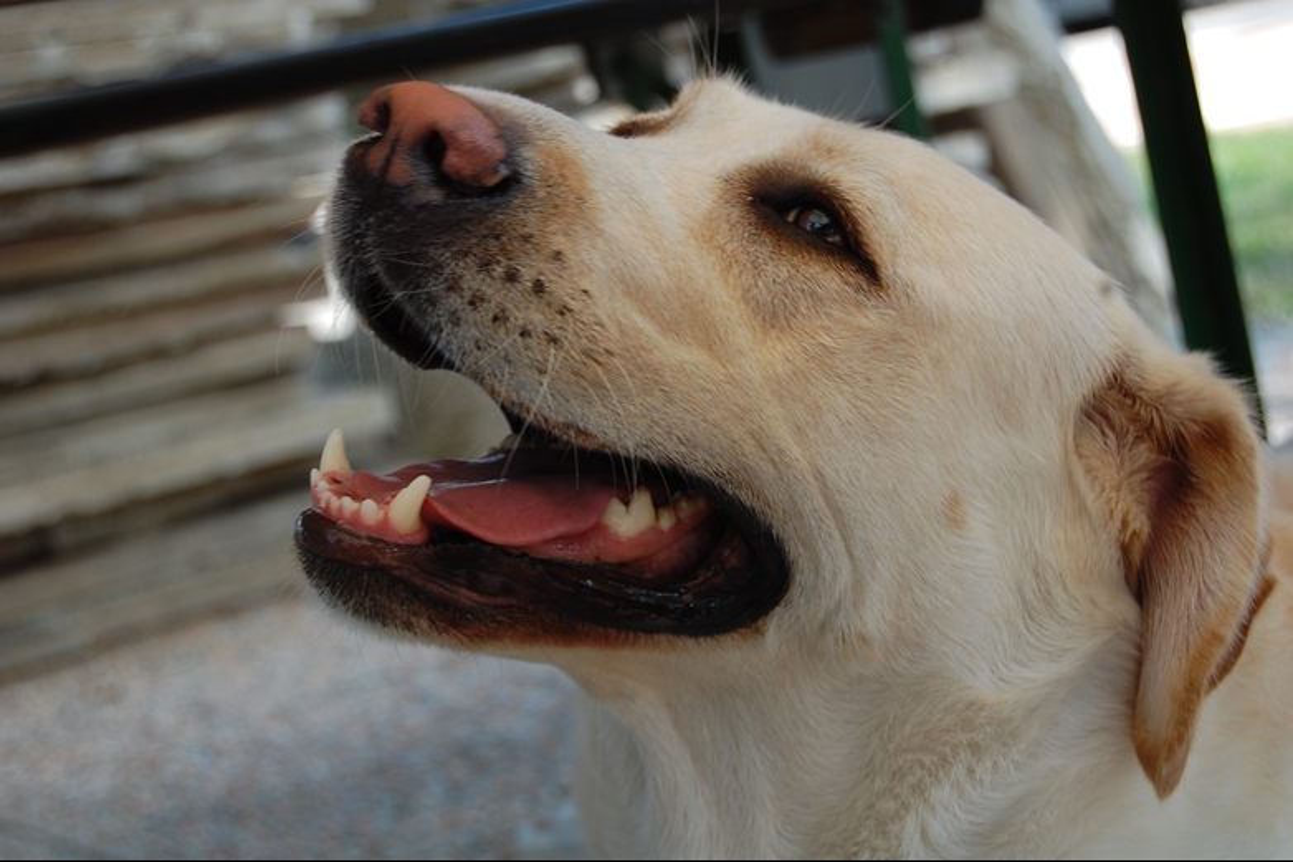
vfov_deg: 16.5
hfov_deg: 24.6
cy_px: 431
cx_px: 646
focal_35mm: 82
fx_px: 2962
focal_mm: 55
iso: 200
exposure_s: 1/160
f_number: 6.3
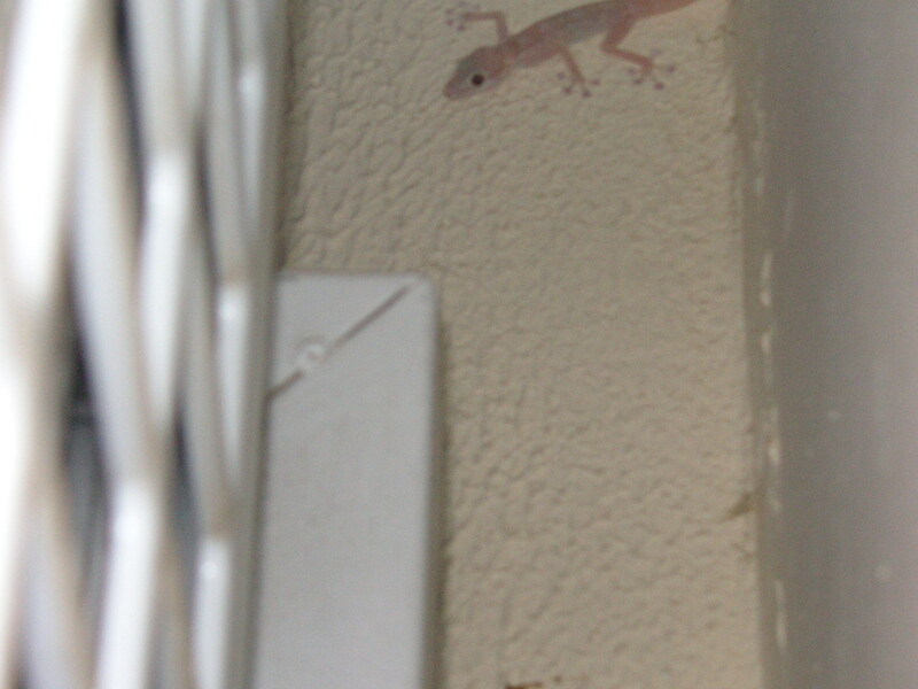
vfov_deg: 14.1
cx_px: 459
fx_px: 2785
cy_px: 344
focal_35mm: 105
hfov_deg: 18.7
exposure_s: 1/105
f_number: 5
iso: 160
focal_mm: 17.1
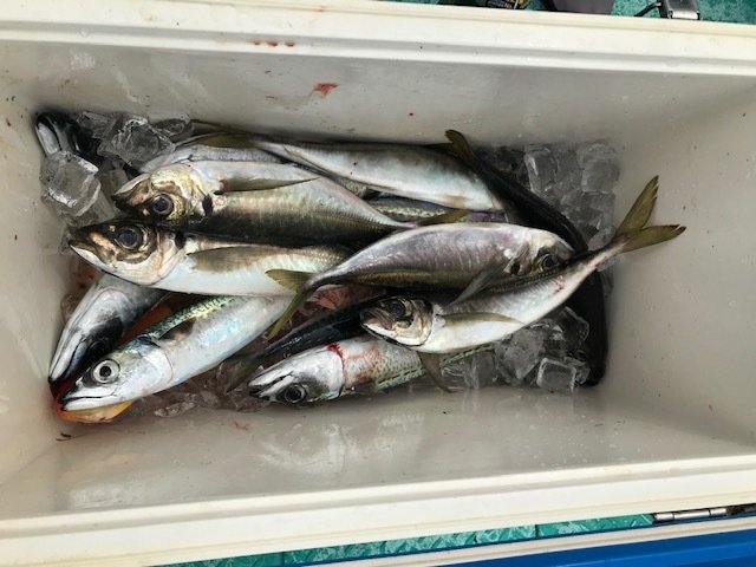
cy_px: 284
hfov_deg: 63.4
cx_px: 378
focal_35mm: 28
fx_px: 612
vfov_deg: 49.7
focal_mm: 3.99
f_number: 1.8
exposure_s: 1/3195
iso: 20
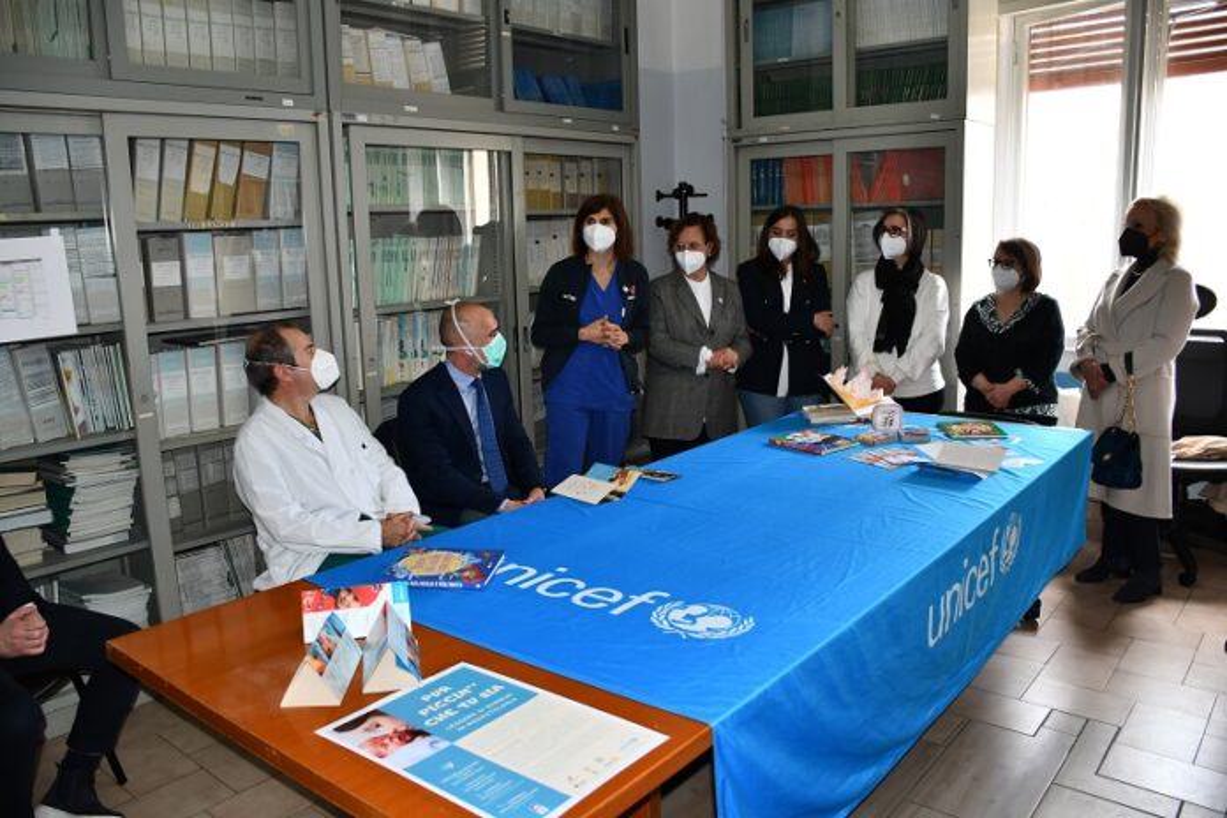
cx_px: 614
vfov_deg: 47.9
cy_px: 409
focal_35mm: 27
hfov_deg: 67.4
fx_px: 920
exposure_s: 1/100
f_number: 3.5
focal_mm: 18
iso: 400
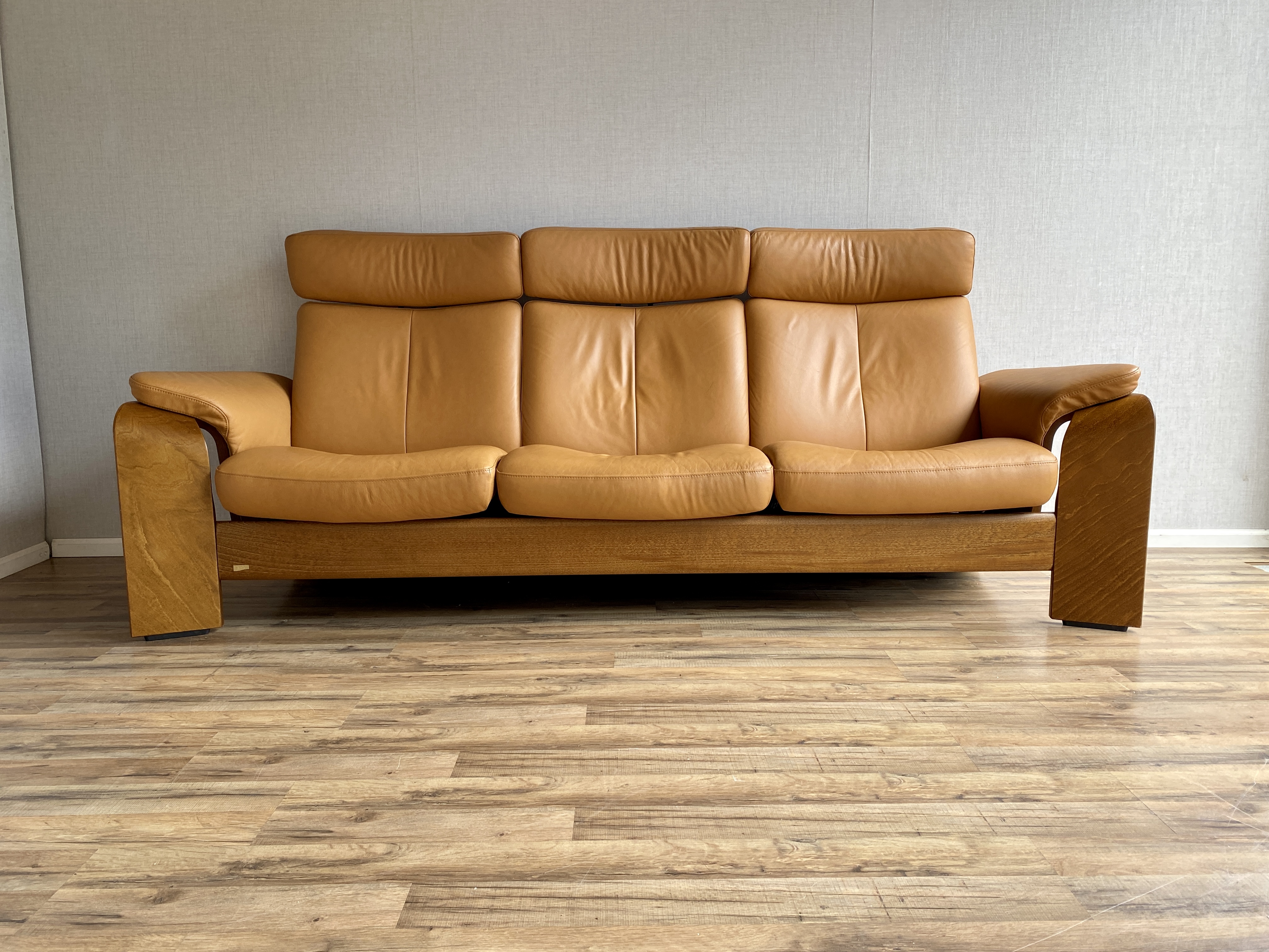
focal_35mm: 26
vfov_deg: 53.1
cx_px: 634
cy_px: 476
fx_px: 953
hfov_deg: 67.3
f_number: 1.8
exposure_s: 1/121
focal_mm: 4.25
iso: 50
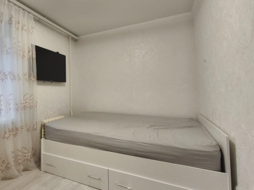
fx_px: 161
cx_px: 77
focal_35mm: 22
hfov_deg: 73.1
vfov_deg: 60.9
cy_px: 82
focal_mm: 1.91
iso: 64
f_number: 2.2
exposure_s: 1/50
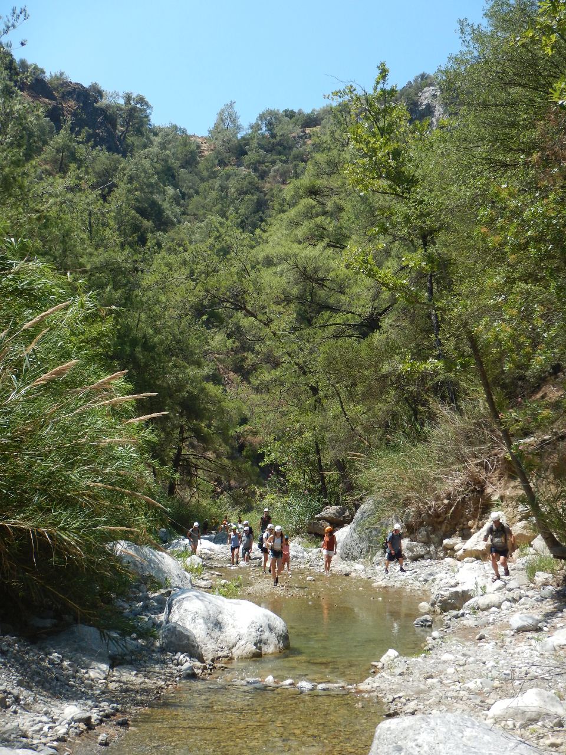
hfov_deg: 32.9
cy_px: 378
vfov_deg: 42.9
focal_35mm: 44
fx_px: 959
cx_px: 283
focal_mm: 7.8
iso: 125
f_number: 4.3
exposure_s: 1/500
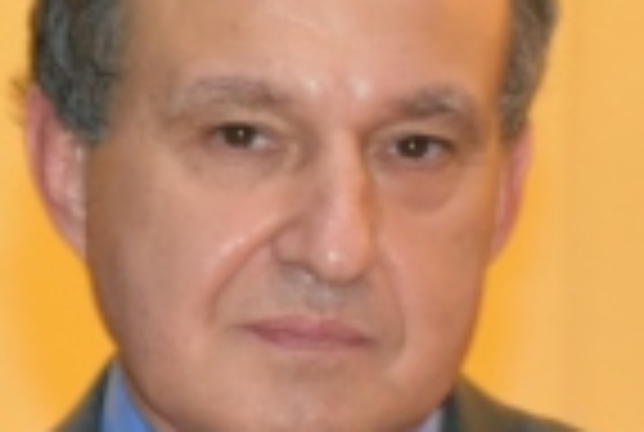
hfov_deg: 4.5
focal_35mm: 450
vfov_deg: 3.0
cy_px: 1258
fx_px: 8067
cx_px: -793
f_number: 4.5
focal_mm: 42
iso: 1600
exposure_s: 1/60
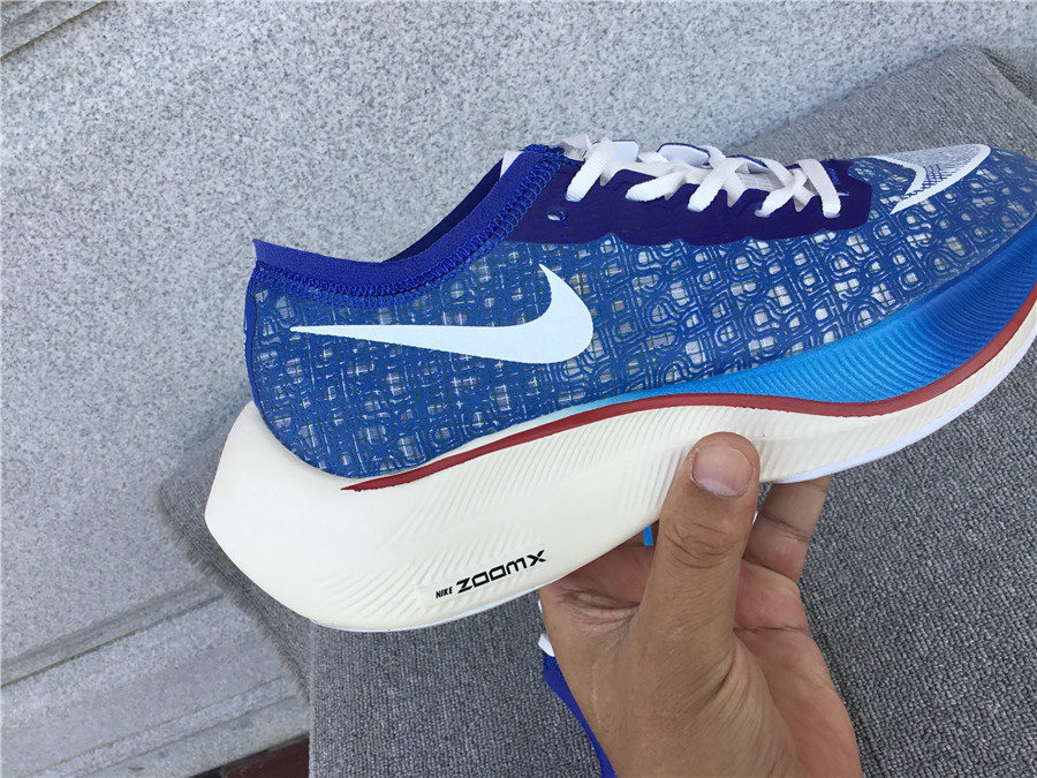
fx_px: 929
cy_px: 389
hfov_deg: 58.4
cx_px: 518
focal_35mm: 31
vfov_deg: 45.4
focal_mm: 3.3
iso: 25
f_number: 2.4
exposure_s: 1/307
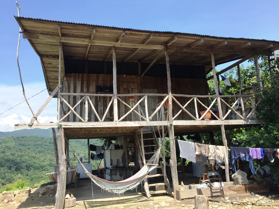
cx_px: 140
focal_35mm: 29
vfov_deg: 48.2
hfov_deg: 61.7
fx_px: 234
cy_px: 104
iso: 32
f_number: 2.2
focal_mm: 4.15
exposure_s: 1/1163
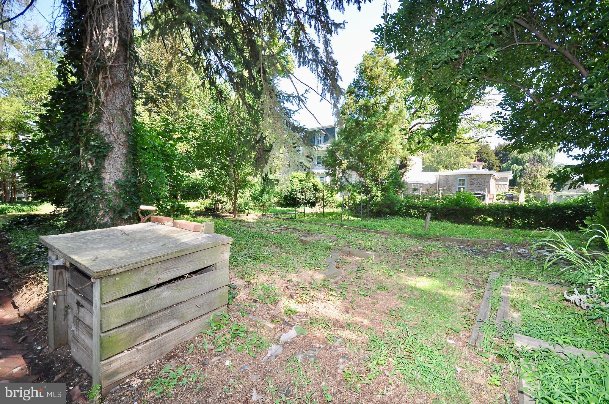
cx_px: 304
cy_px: 202
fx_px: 253
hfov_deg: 100.5
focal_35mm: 15
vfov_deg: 77.2
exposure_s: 1/160
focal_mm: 10
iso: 320
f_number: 6.3
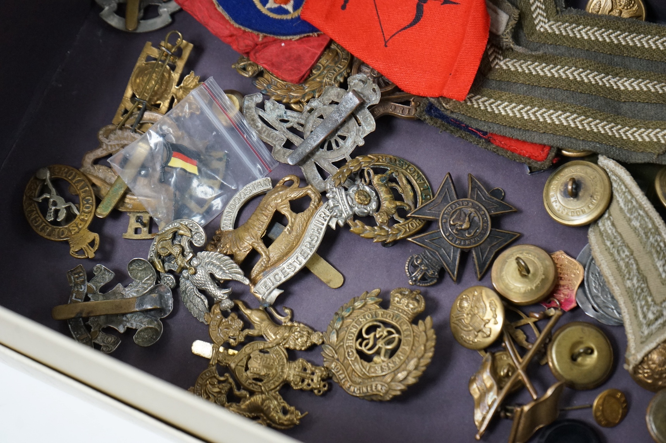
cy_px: 222
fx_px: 1294
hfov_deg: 28.9
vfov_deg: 19.4
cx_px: 333
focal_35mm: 70
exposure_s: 1/100
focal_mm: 70
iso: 3200
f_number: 6.3
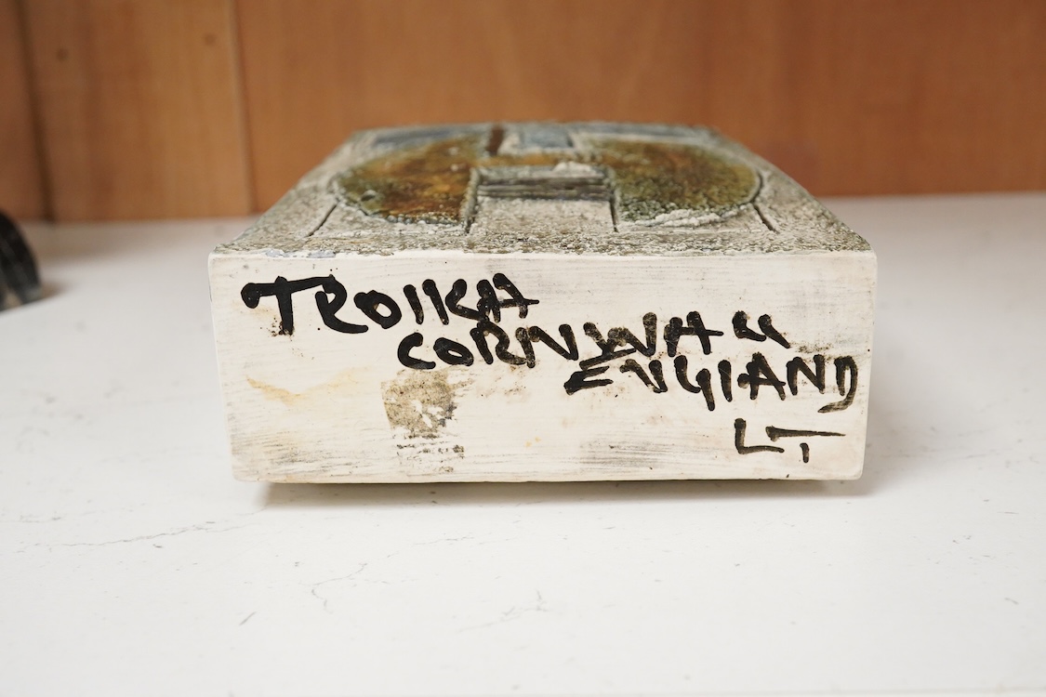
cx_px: 523
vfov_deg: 29.9
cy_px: 348
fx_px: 1307
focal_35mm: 45
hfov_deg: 43.6
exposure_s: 1/125
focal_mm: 30
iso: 2500
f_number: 11
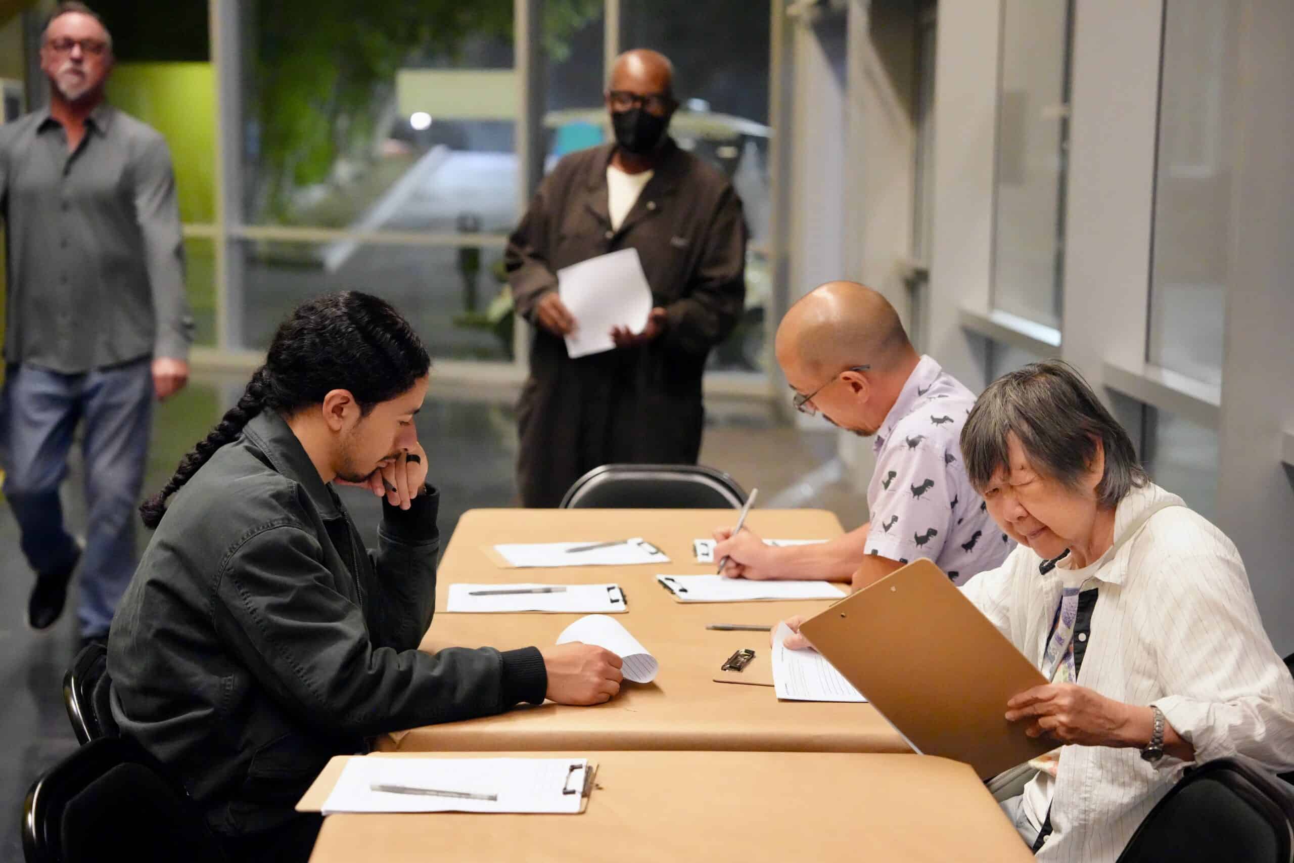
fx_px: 2264
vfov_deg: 21.6
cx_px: 647
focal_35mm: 63
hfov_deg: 31.9
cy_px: 432
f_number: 2.8
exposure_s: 1/100
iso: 12800
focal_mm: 63
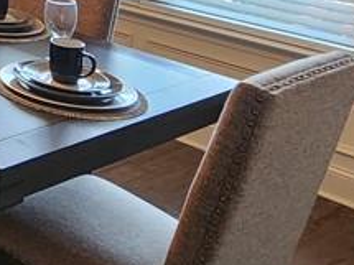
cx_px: -255
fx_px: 634
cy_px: -137
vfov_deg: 20.2
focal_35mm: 62
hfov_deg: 21.9
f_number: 2.2
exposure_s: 1/60
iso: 400
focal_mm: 2.2
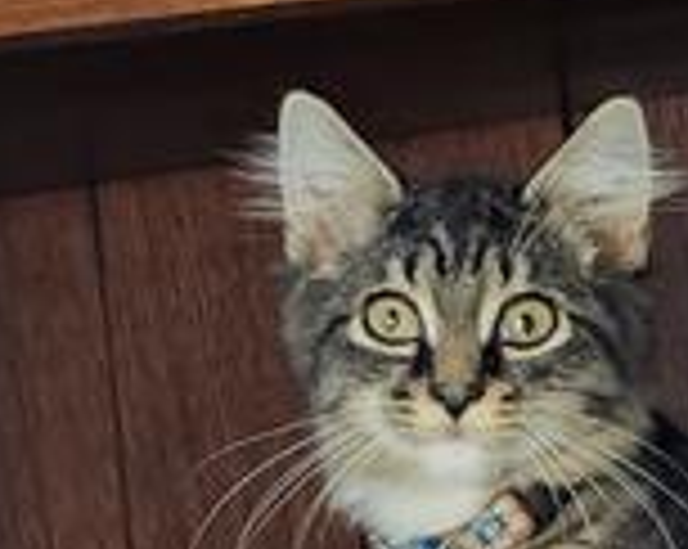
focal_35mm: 59
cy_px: 684
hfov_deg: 30.1
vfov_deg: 23.3
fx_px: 1200
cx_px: 666
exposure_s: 1/24
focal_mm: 5.4
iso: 640
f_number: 1.8
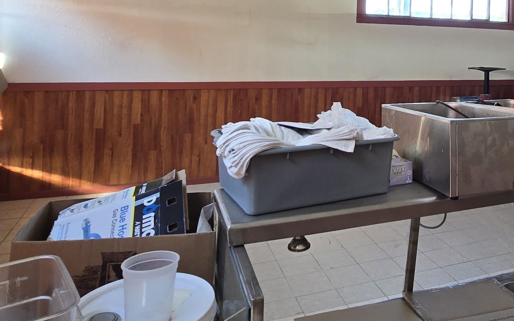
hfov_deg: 58.0
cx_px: 388
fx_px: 434
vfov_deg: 38.4
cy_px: 47
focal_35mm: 31
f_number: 2.2
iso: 100
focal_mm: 2.2
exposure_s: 1/120
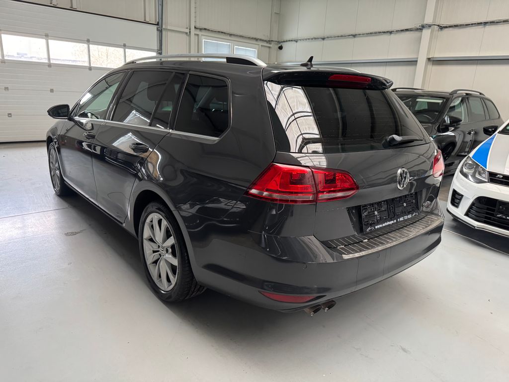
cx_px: 254
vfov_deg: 56.8
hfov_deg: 71.6
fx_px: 353
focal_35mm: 24
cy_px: 191
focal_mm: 6.76
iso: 500
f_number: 1.78
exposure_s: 1/60
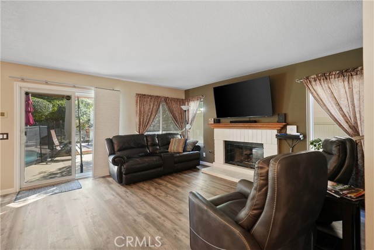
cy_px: 125
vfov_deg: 73.8
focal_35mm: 16
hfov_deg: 96.7
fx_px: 166
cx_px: 187
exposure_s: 1/15
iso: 640
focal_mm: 16
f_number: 4
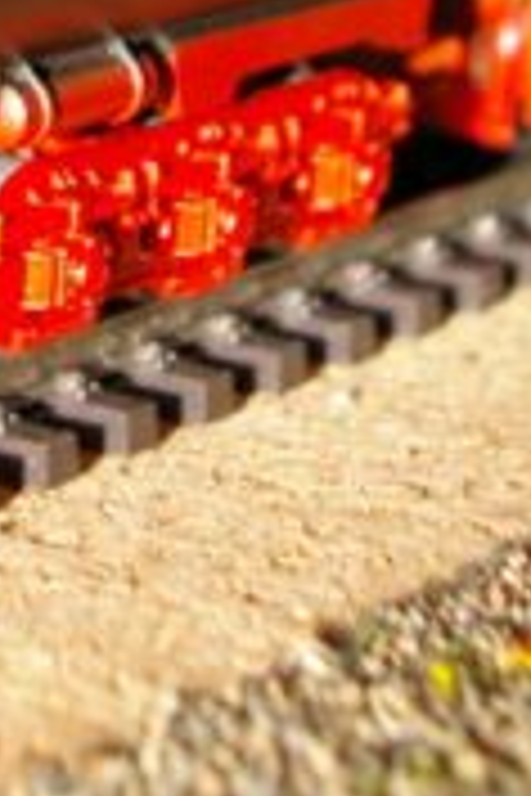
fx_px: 4602
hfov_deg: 6.6
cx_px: -40
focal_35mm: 208
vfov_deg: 9.6
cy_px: -394
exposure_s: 1/45
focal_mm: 24
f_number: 5.6
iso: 800
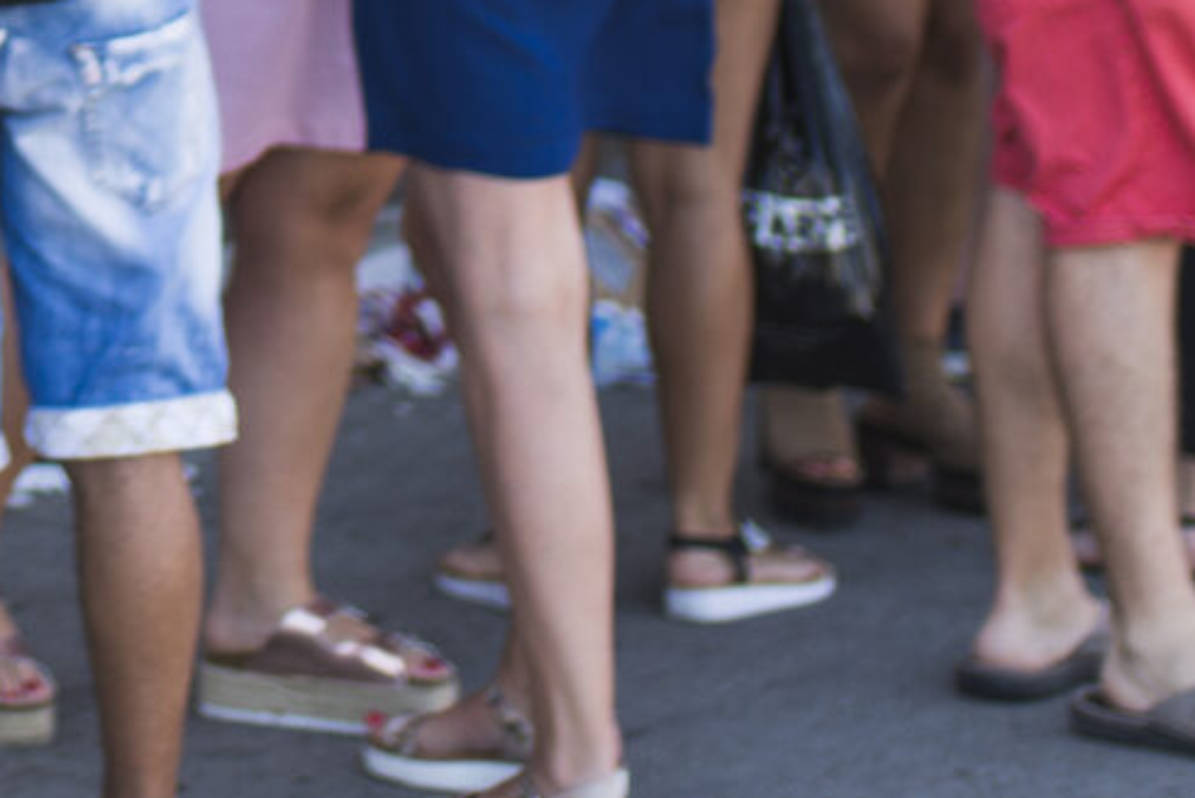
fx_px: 6076
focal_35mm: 183
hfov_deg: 10.7
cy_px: -829
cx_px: -822
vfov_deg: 7.2
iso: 100
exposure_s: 1/640
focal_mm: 35
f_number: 2
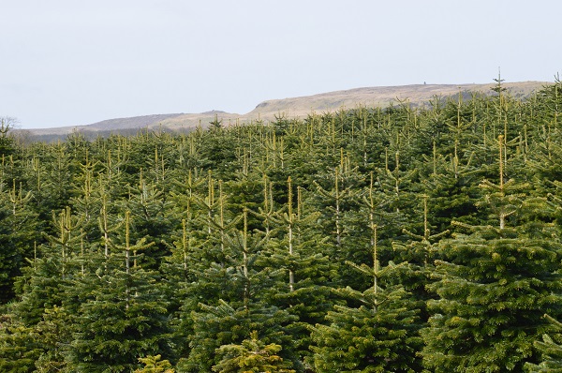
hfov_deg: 19.5
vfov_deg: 13.0
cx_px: 281
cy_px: 186
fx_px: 1637
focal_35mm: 105
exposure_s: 1/320
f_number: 10
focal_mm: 70
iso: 400
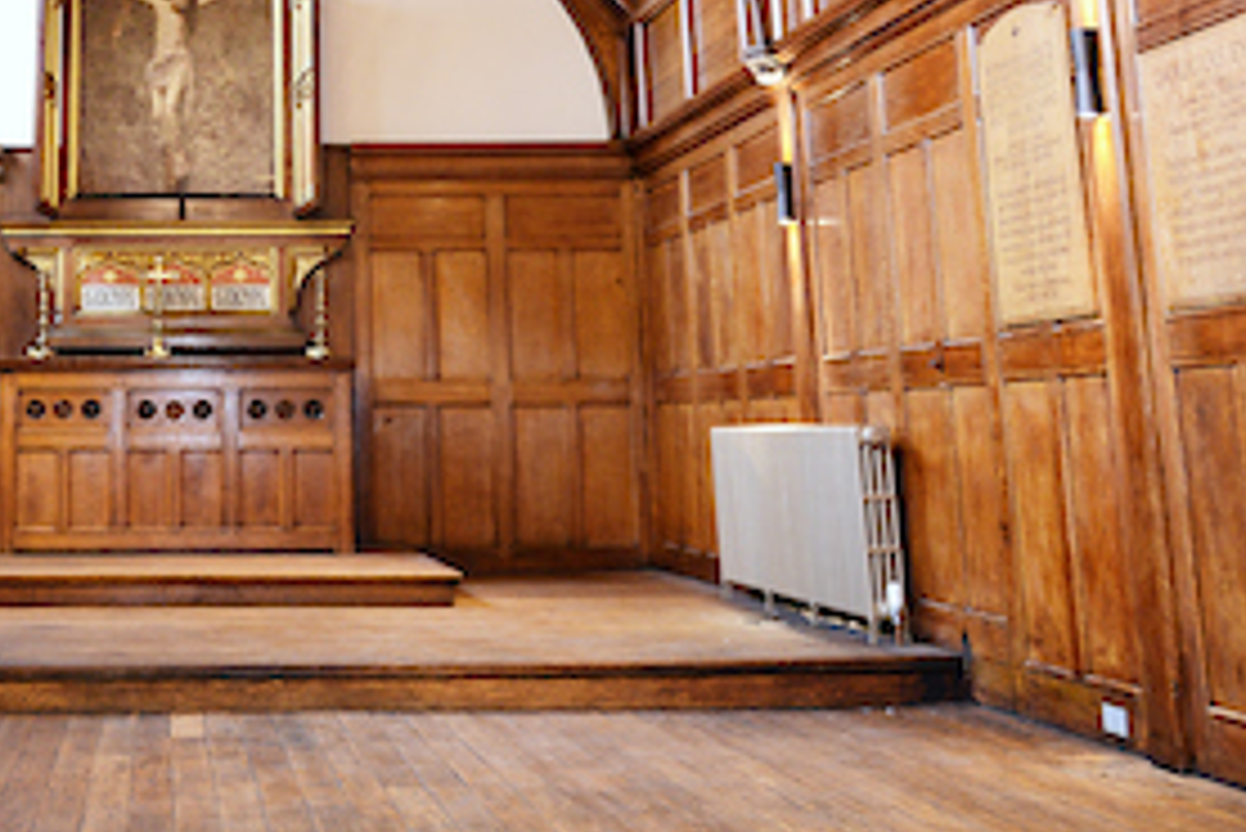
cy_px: 25
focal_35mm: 52
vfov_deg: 24.9
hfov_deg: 36.4
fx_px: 1801
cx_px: 189
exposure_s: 1/100
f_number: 2.8
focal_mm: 24
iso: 1000
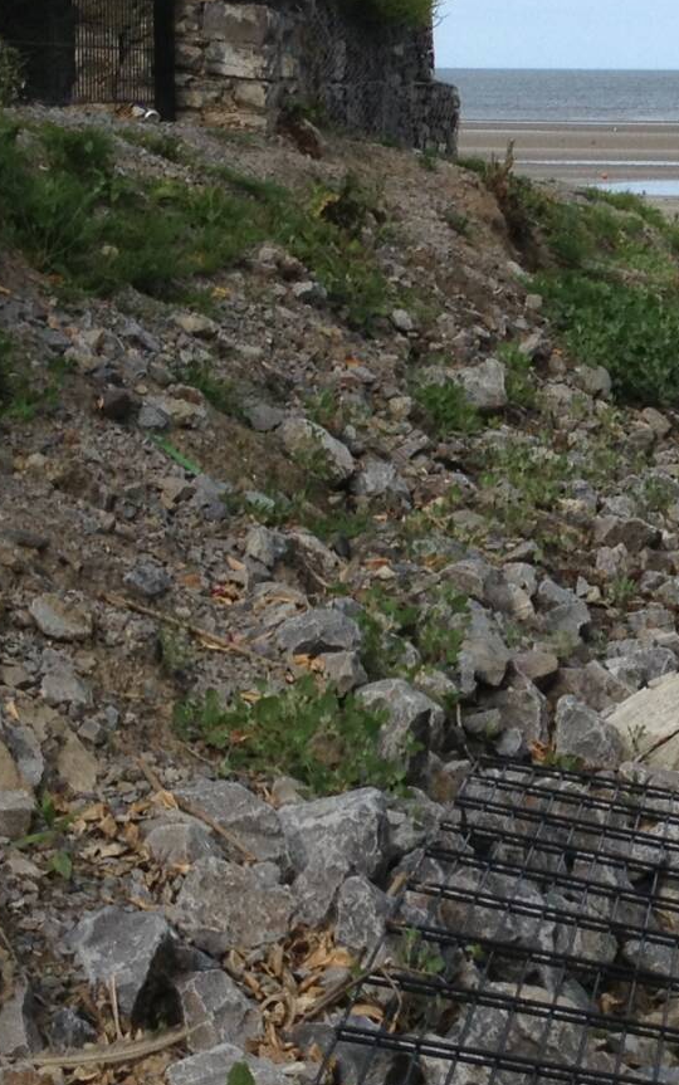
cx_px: 929
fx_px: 3254
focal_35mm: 110
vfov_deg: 18.9
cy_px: 429
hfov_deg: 11.5
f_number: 2.4
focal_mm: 4.28
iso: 50
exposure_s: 1/1284
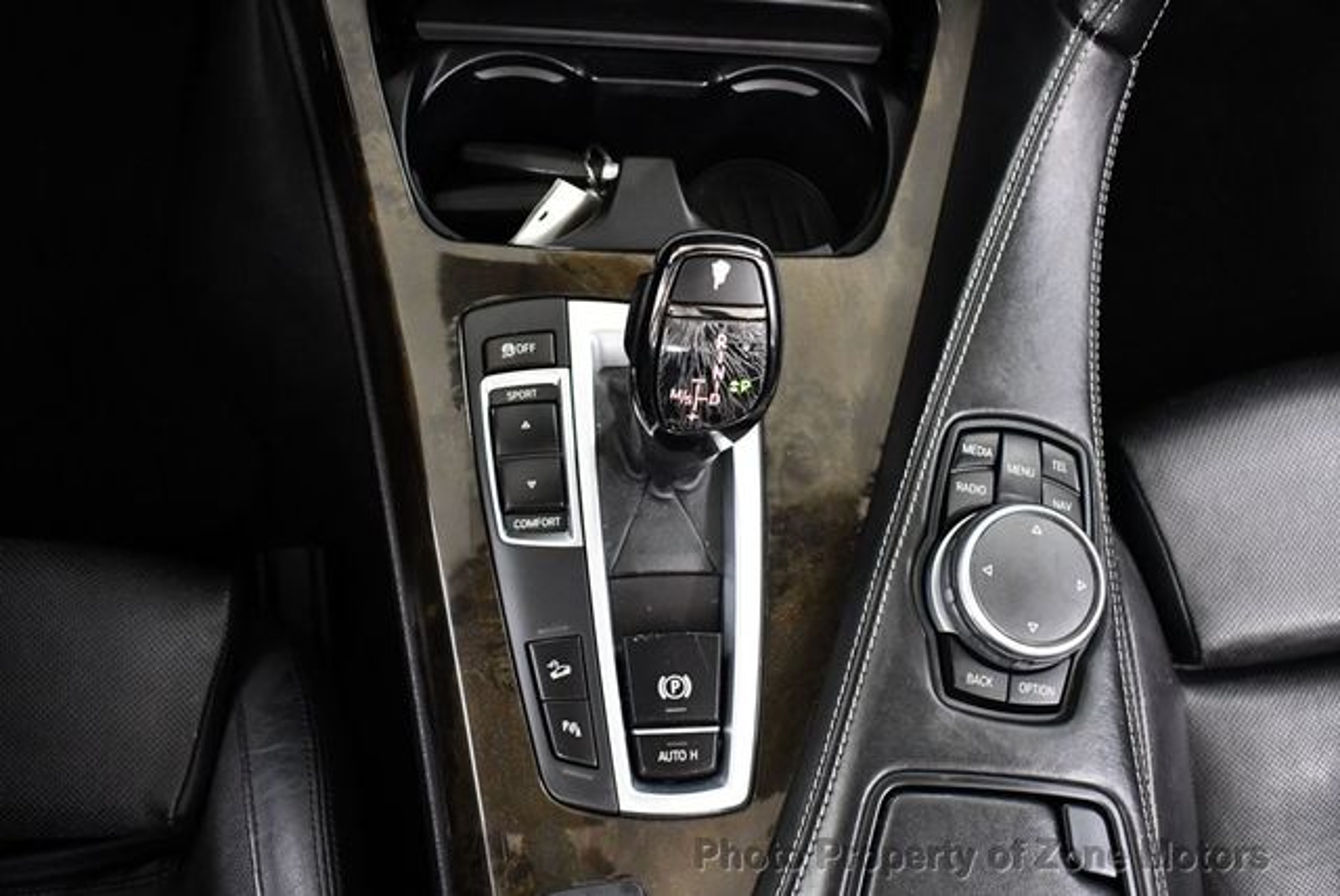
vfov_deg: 36.9
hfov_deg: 53.1
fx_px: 1341
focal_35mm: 36
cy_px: 448
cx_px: 670
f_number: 3.5
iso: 3200
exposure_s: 1/80
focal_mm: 18
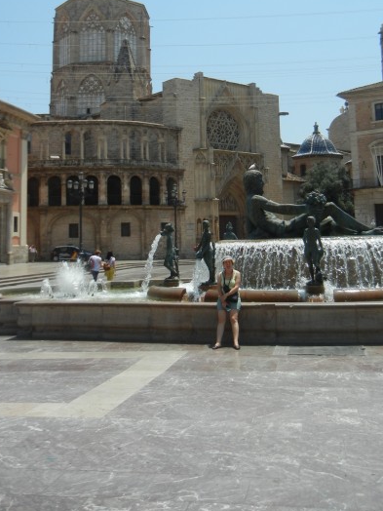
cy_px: 158
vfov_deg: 42.2
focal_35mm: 44
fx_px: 649
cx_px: 188
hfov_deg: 32.9
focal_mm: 5.4
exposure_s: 1/545
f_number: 7
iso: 160
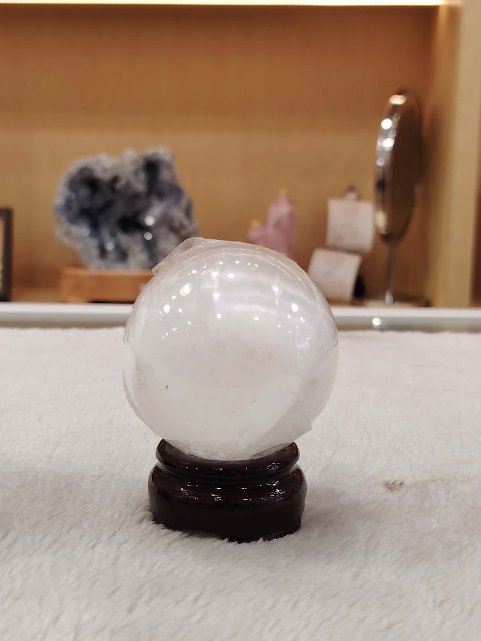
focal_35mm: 48
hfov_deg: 30.3
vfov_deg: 39.7
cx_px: 240
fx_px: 889
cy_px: 320
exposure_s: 1/50
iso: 222
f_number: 1.75
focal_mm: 5.25
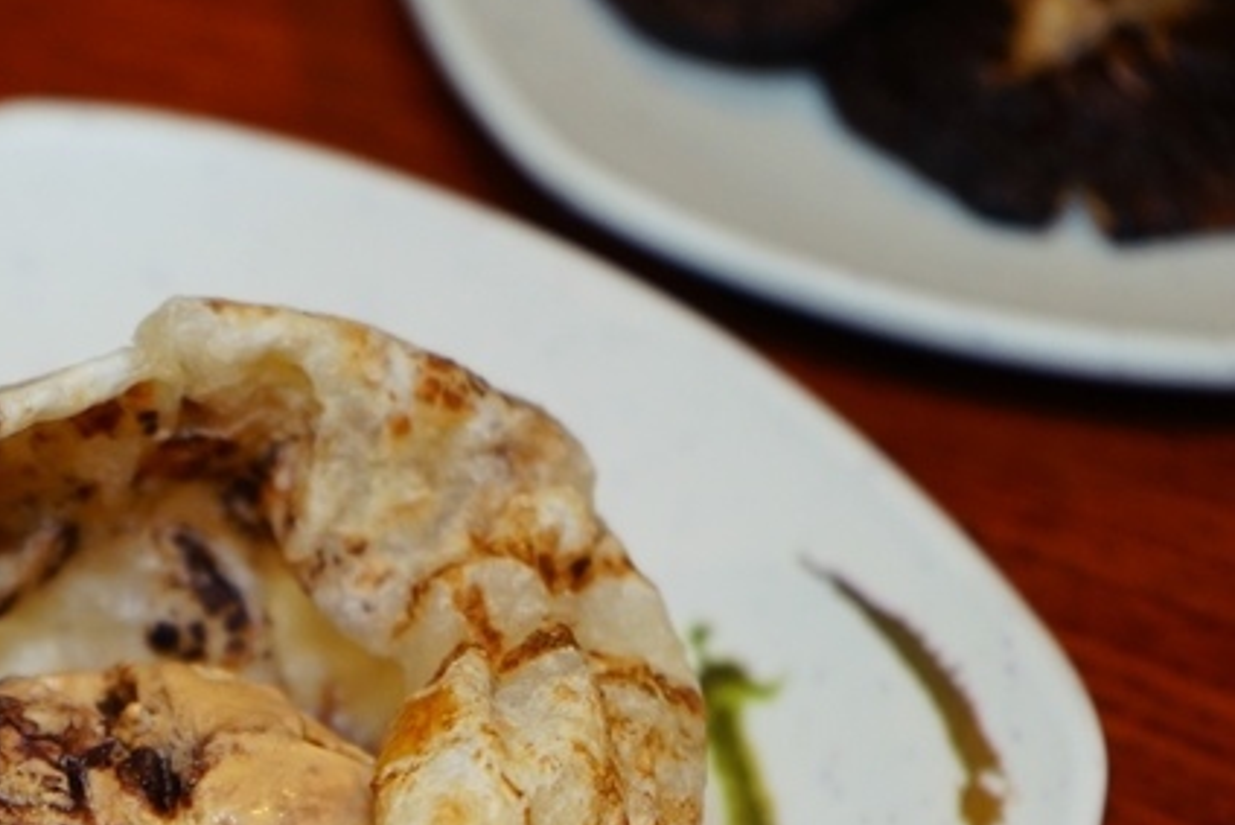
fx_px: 4530
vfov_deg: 10.3
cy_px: 745
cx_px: 117
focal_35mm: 132
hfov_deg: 15.3
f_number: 5.6
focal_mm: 70
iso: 800
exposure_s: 1/80
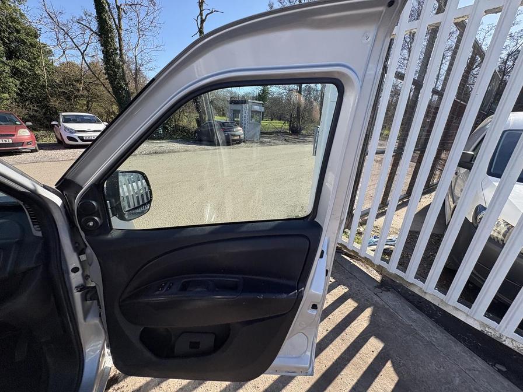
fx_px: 212
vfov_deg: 85.7
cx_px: 262
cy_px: 196
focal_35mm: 14
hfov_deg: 102.1
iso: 40
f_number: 2.2
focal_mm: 2.22
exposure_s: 1/749
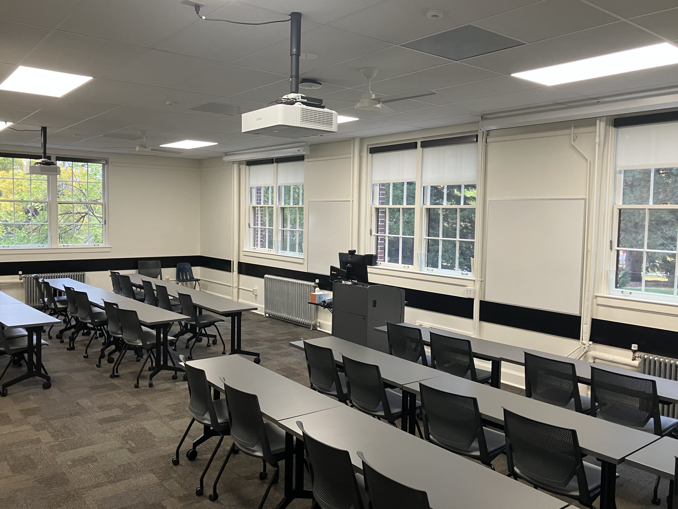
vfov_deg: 48.2
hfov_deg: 61.7
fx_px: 568
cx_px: 335
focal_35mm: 29
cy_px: 246
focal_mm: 3.99
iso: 100
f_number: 1.8
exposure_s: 1/60
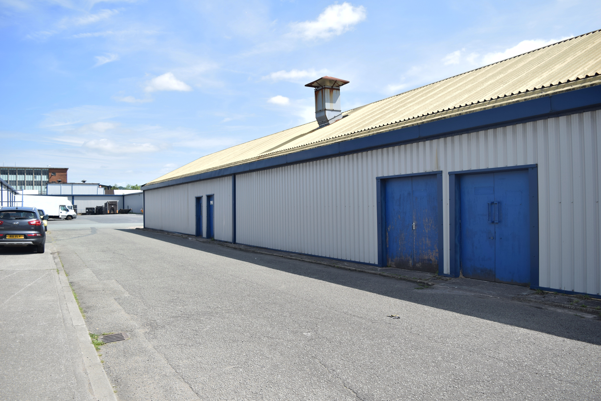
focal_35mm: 27
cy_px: 200
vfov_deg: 47.9
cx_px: 300
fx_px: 451
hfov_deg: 67.4
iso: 200
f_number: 5
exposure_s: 1/500
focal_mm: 18
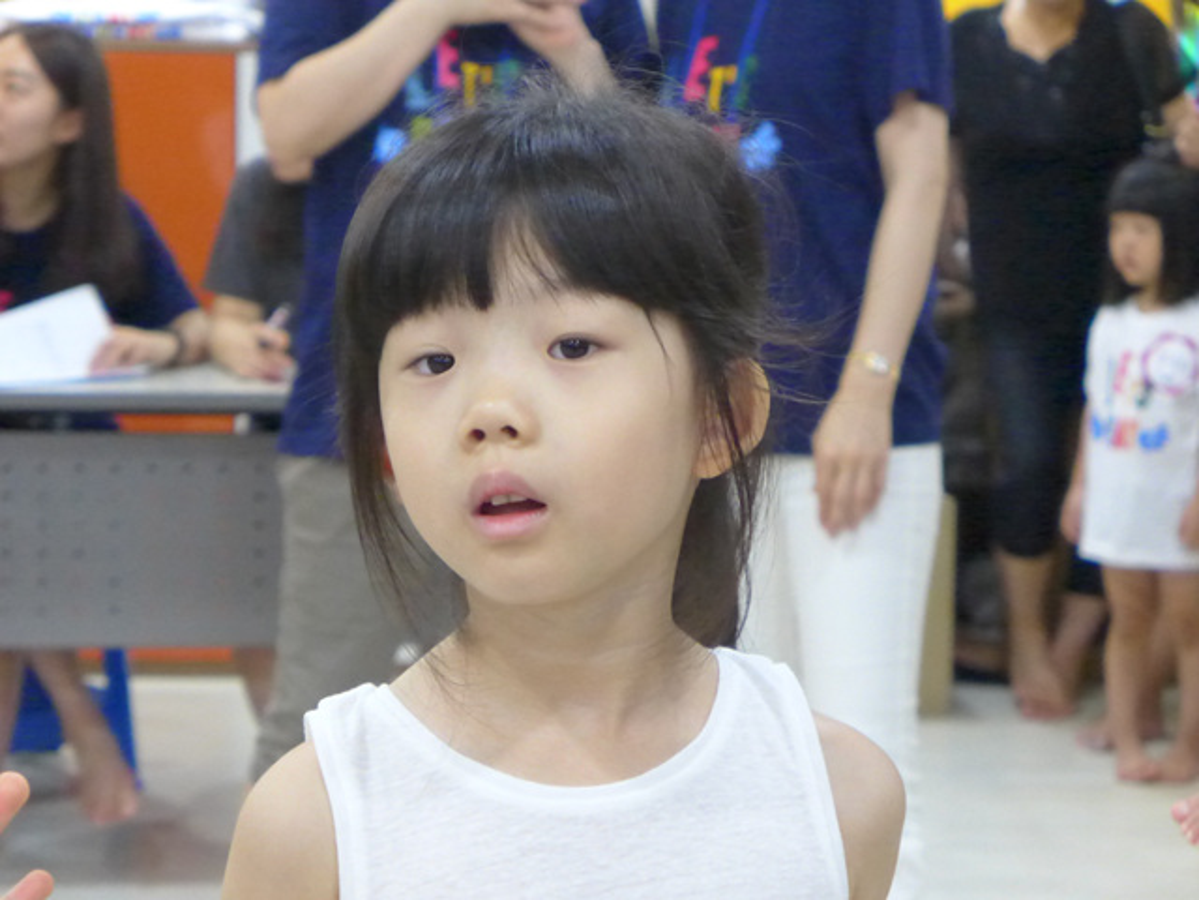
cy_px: 450
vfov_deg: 16.4
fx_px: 3117
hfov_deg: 21.8
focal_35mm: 90
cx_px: 600
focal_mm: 17.7
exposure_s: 1/320
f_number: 2.3
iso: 1600
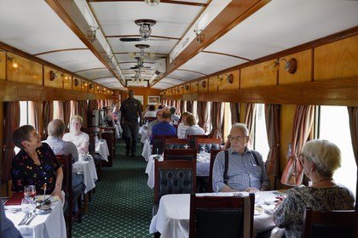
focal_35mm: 34
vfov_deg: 38.9
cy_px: 119
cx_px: 179
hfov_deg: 55.8
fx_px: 338
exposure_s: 1/125
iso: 800
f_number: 6.3
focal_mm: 34
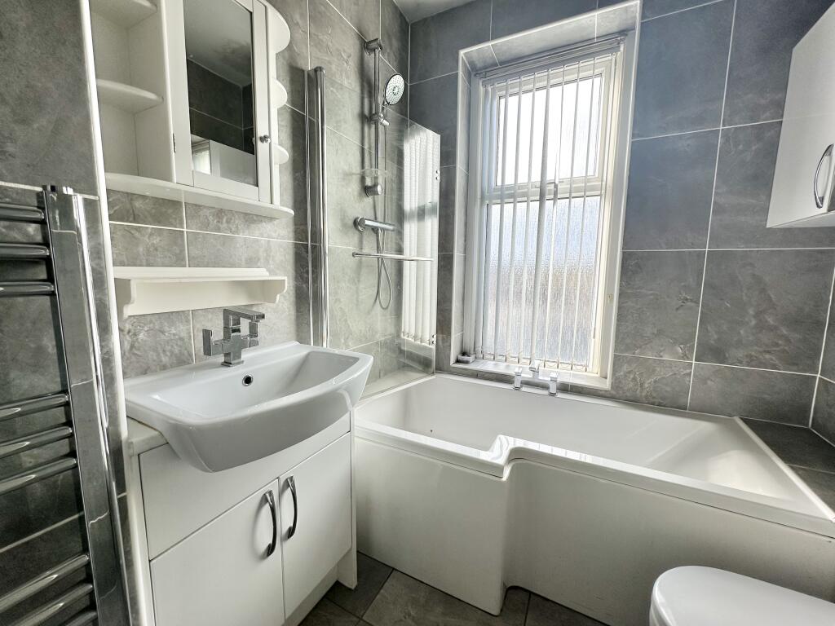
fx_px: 338
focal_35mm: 14
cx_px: 418
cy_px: 313
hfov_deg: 102.1
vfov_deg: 85.7
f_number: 2.2
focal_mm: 2.22
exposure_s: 1/202
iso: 40
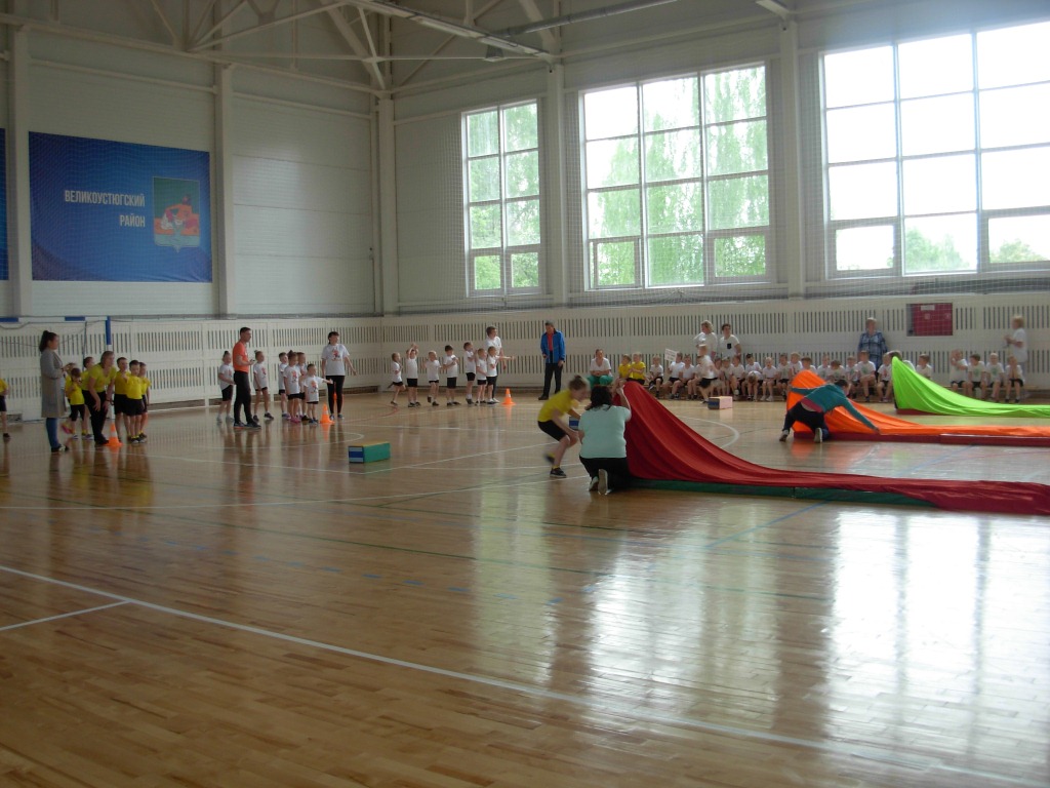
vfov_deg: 37.7
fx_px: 1153
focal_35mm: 38
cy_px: 394
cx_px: 525
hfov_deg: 49.0
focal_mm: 6.3
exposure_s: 1/50.7
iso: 79
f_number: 2.9
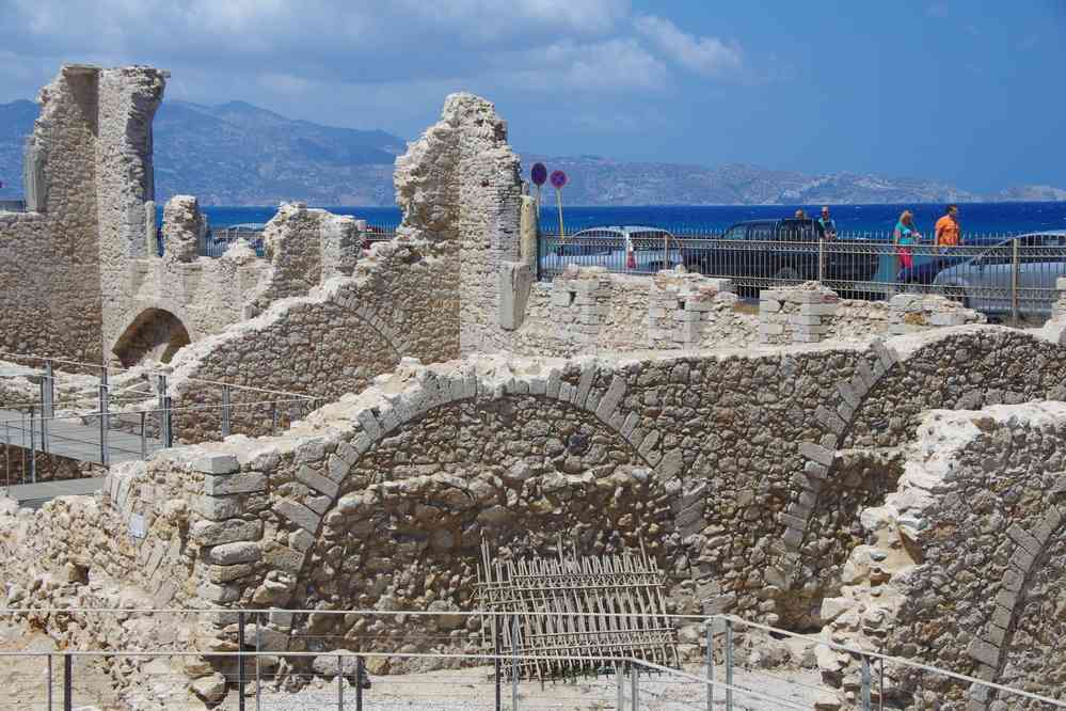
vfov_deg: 21.2
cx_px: 533
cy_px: 356
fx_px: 1895
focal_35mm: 64
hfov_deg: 31.4
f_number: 11
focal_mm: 42.5
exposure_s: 1/125
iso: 200
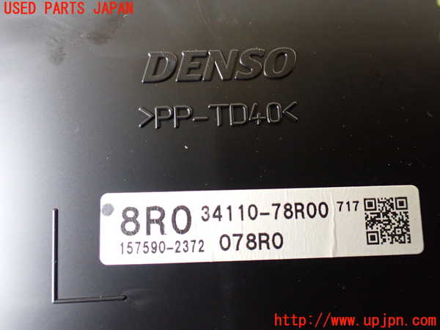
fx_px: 381
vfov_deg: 46.8
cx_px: 220
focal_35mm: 30
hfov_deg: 60.0
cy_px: 165
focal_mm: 5.4
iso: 800
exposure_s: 1/125
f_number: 2.3
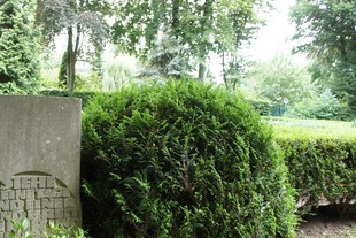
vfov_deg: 32.9
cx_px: 100
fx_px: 396
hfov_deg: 47.1
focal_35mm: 40
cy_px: 171
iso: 1000
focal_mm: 18
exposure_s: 1/250
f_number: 4.5
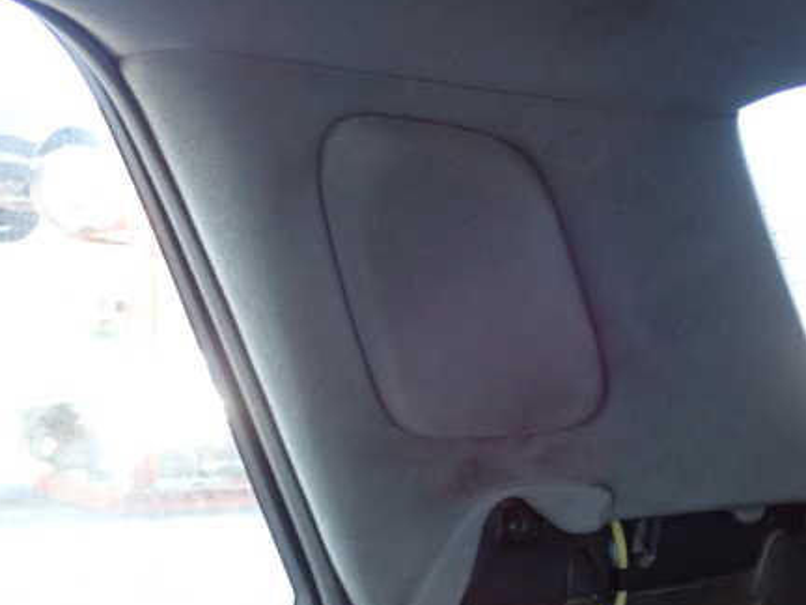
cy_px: 336
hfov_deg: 33.5
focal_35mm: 57
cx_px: 530
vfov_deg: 25.6
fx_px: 1327
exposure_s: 1/25
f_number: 2.8
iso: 800
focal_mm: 7.31
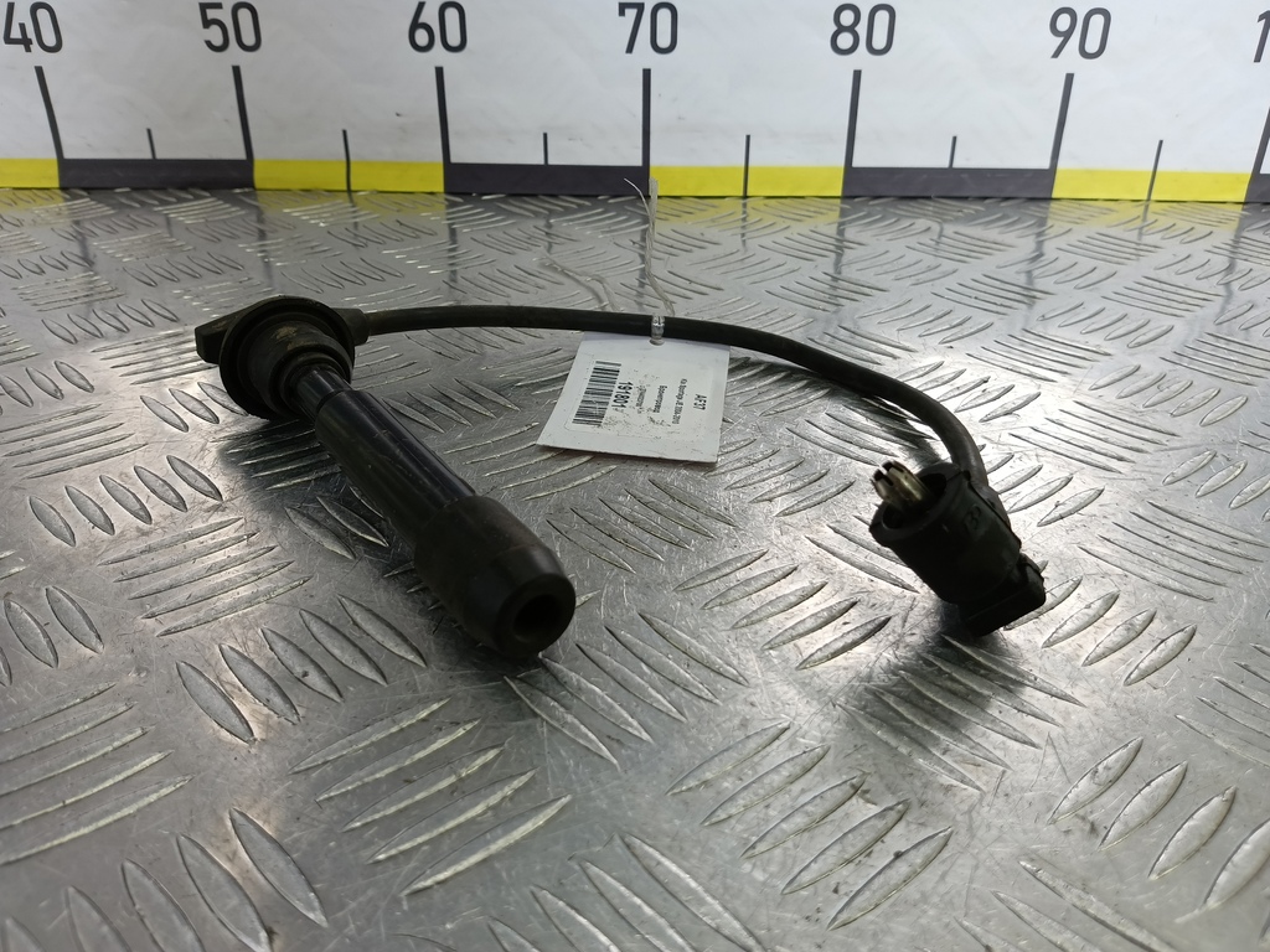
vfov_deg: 58.9
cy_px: 476
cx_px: 635
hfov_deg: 73.9
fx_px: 844
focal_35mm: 23
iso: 94
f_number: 1.6
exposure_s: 1/100
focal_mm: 4.11
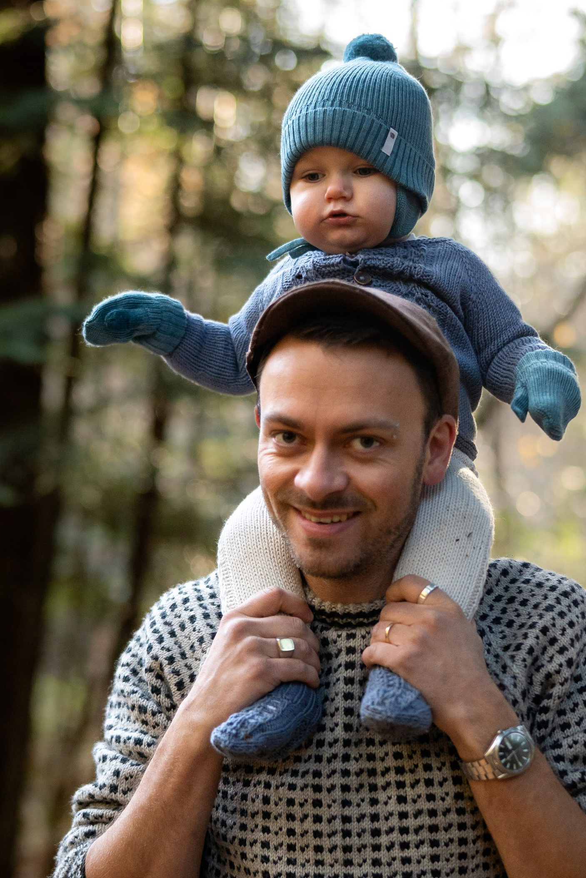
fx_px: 2221
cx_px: 333
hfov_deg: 15.0
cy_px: 578
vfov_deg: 22.3
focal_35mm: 91
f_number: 1.8
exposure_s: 1/800
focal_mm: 50
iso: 2000
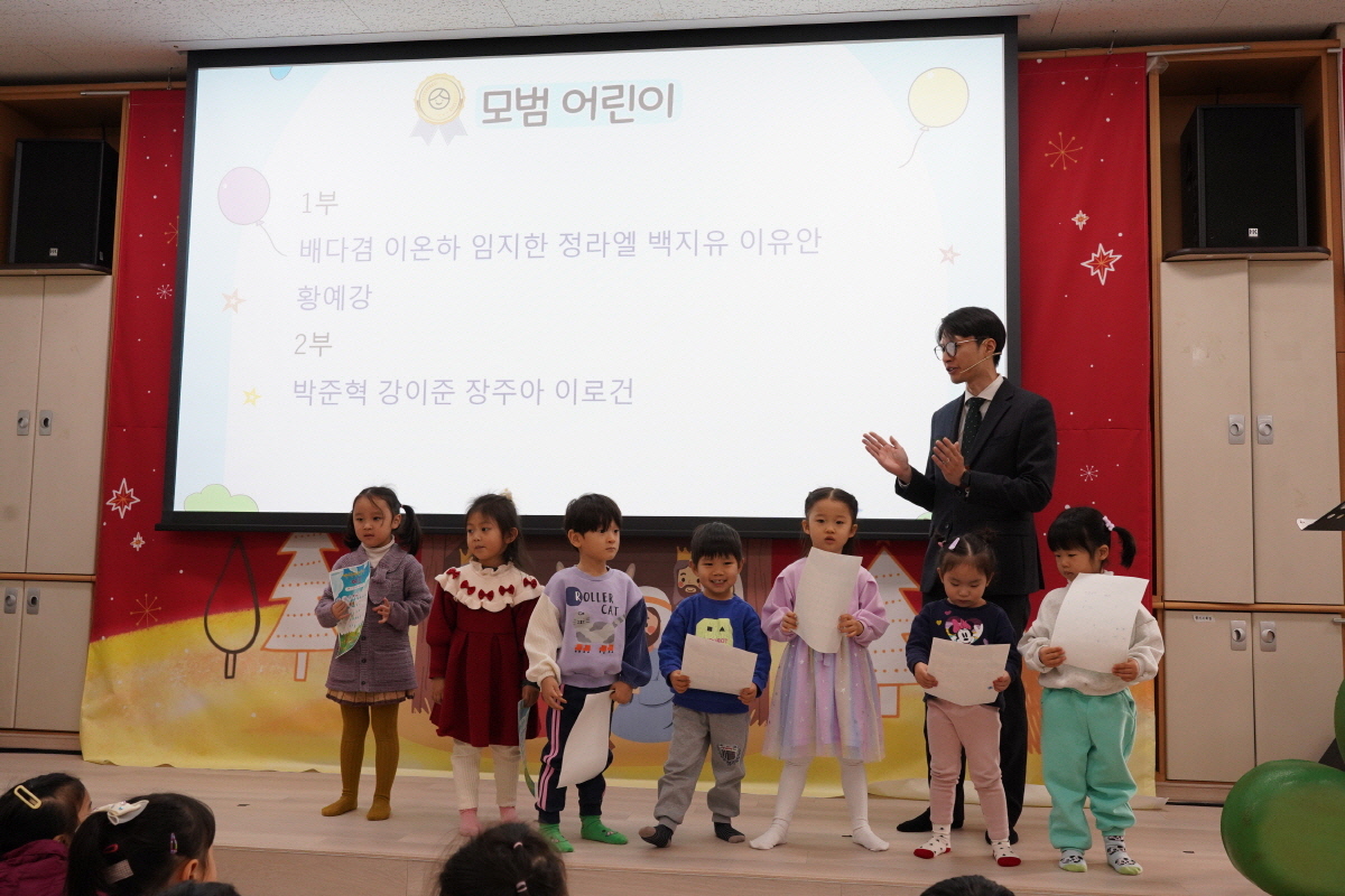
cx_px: 672
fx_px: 1270
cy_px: 448
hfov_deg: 55.8
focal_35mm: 34
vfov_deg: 38.9
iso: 2500
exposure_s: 1/160
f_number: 7.1
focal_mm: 34
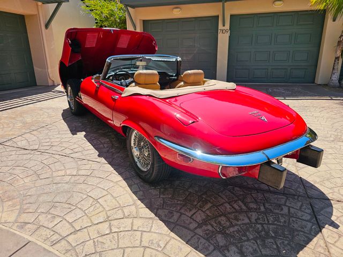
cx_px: 172
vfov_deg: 58.9
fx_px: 228
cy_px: 128
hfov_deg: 73.9
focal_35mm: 23
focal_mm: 6.3
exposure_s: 1/591
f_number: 1.7
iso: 10
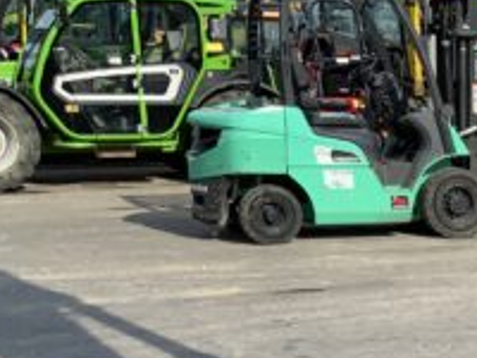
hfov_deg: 18.4
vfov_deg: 15.1
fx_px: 1282
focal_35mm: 93
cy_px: 470
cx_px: 737
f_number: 1.8
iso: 16
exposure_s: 1/1195
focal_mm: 3
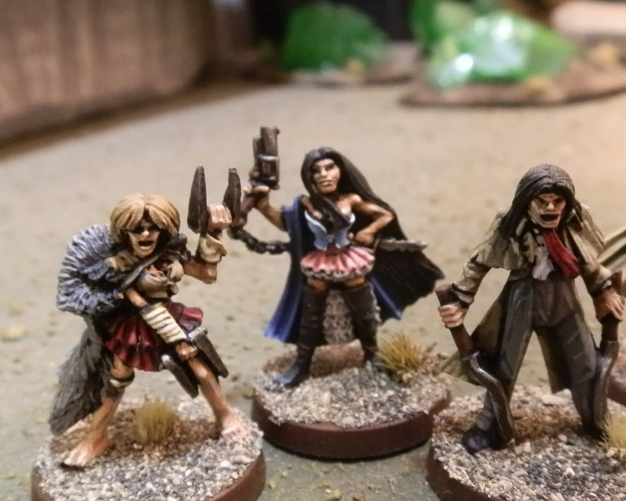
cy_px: 283
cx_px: 333
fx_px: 815
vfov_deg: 34.1
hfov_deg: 42.0
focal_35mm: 44
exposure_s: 1/30
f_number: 3.1
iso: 400
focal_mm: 5
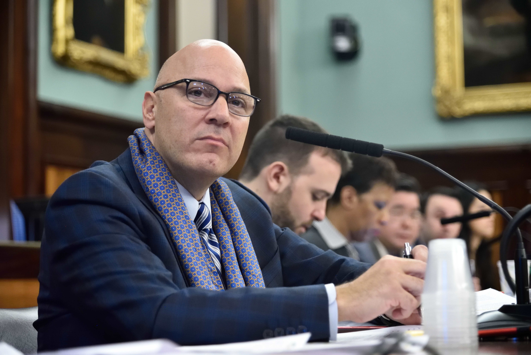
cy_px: 178
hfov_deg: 22.1
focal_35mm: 92
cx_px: 266
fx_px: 1357
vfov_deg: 14.9
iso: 6400
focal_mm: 92
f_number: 4
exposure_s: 1/125
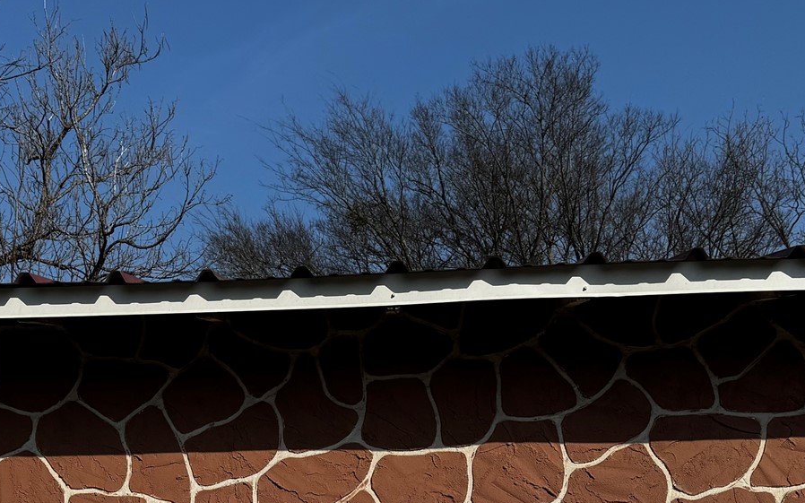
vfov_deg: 20.9
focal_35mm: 58
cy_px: 601
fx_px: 1272
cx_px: 259
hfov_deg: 34.7
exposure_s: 1/7092
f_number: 1.78
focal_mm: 6.76
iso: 80
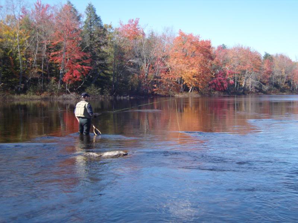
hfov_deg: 36.2
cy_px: 112
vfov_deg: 27.5
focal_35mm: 53
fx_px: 456
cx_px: 149
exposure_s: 1/90
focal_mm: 11
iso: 80
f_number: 8.8
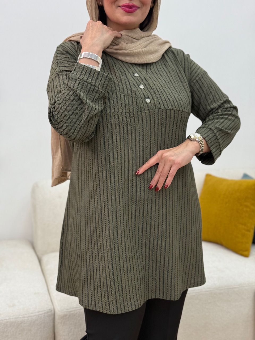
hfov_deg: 30.3
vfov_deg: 39.7
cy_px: 170
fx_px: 471
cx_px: 128
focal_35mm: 48
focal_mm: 6.76
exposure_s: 1/437
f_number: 1.78
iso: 100
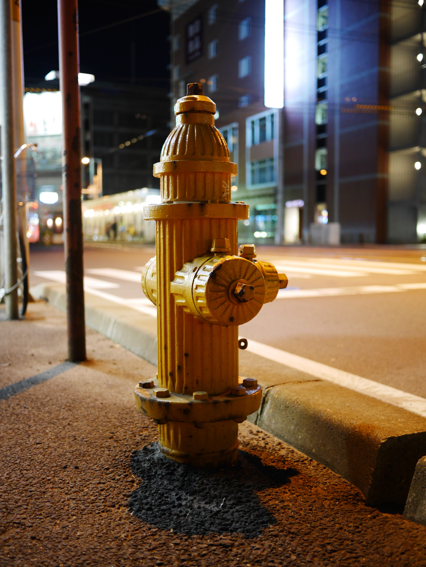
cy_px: 284
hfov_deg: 36.0
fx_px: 656
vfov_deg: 46.8
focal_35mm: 40
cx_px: 213
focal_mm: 20
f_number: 1.7
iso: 800
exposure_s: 1/10
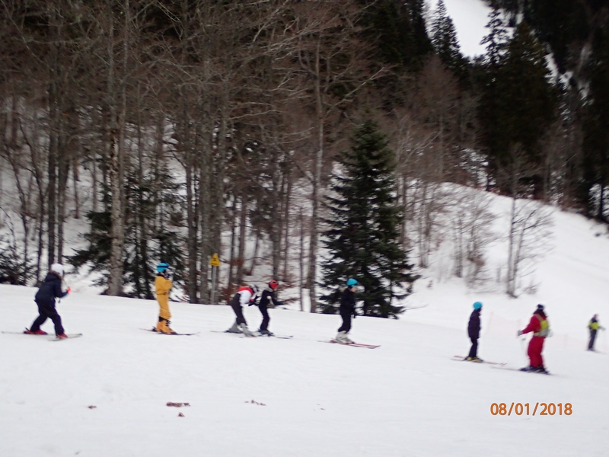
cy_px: 228
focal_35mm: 53
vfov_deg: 27.5
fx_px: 932
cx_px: 304
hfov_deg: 36.2
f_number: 3.4
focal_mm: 9.61
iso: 500
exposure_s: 1/50
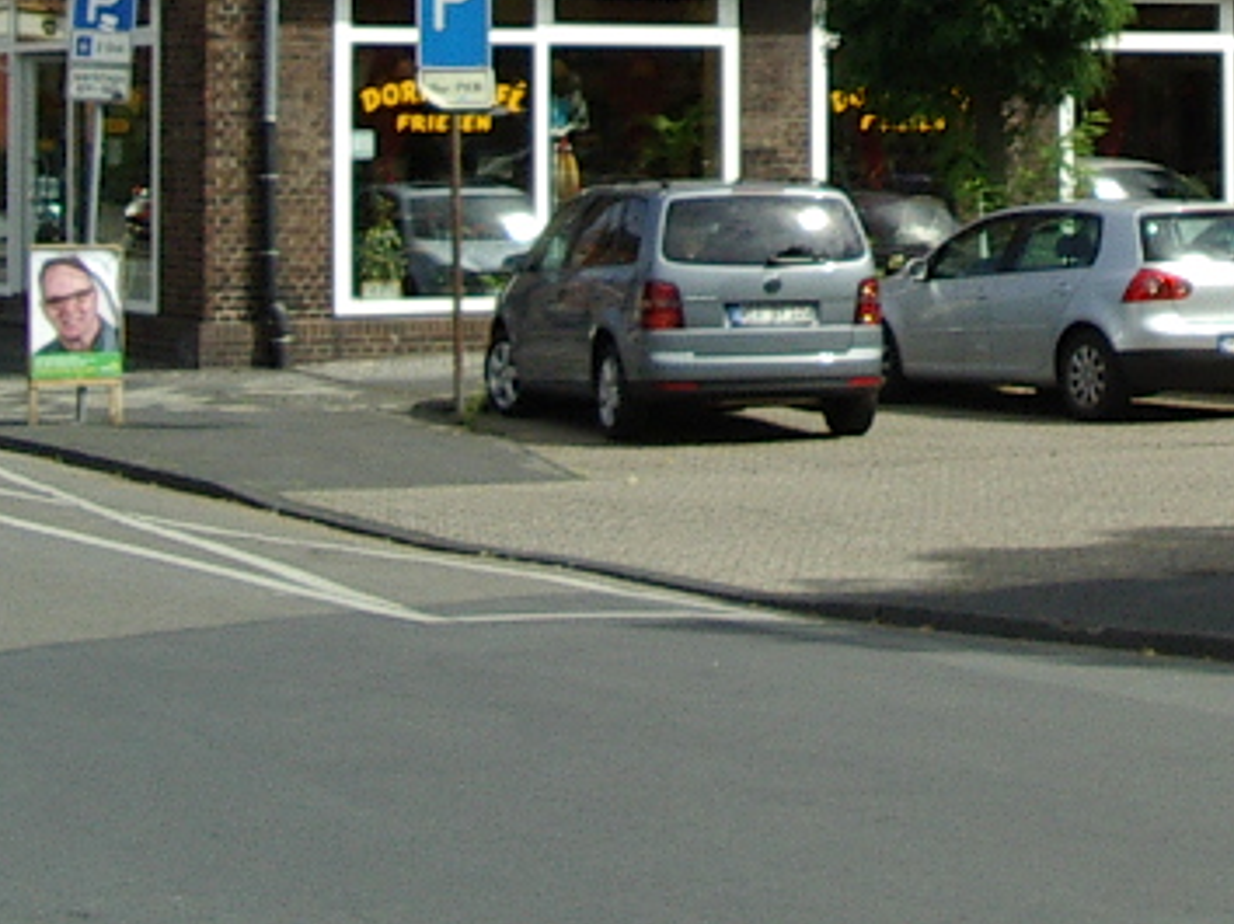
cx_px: 1182
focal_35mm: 110
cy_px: -394
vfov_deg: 12.8
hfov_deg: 17.5
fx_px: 3919
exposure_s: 1/400
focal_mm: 5.8
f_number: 4.8
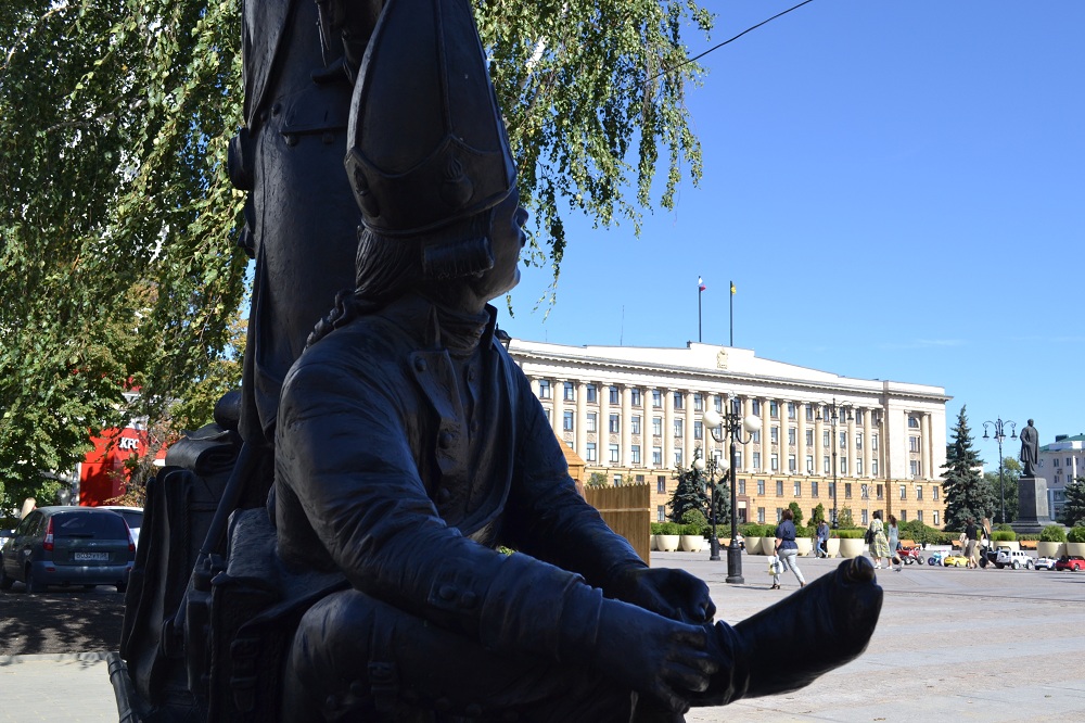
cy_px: 362
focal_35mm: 36
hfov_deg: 53.1
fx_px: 1085
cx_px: 542
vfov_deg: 36.8
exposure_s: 1/200
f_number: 7.1
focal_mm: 24
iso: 100
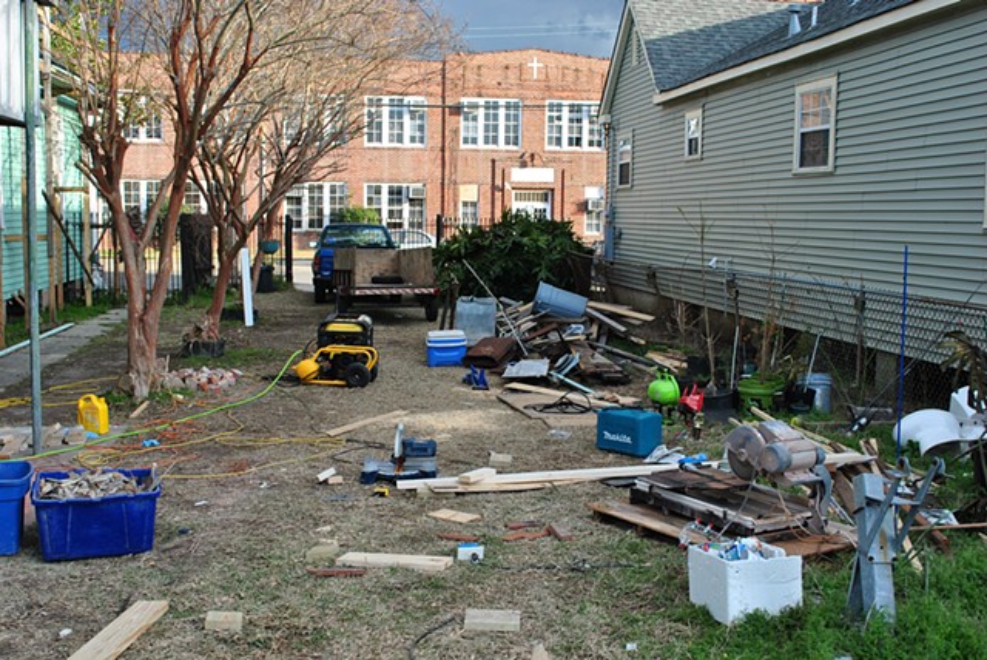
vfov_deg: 34.3
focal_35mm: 39
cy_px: 330
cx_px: 494
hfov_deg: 49.5
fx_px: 1070
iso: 200
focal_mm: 26
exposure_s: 1/100
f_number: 9
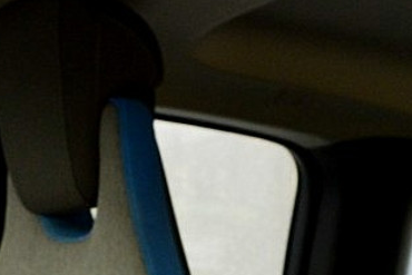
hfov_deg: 14.4
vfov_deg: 9.3
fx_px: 1603
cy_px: 532
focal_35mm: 140
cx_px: 14
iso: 800
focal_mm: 18
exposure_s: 1/60
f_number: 6.3
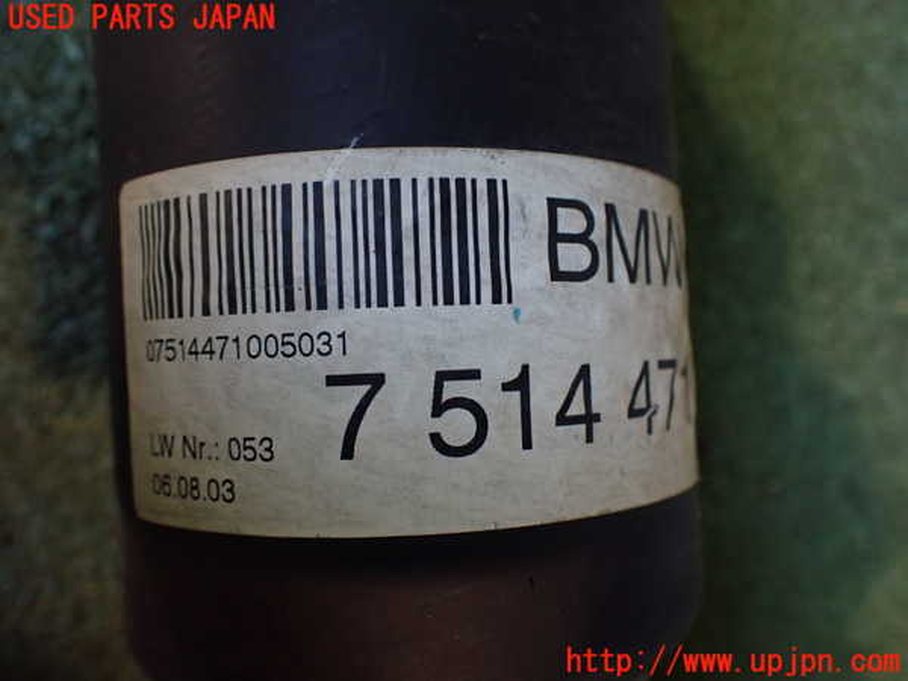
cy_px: 340
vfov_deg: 46.8
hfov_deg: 60.0
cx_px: 454
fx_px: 787
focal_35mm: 30
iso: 500
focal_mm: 5.4
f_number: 2.3
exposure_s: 1/125
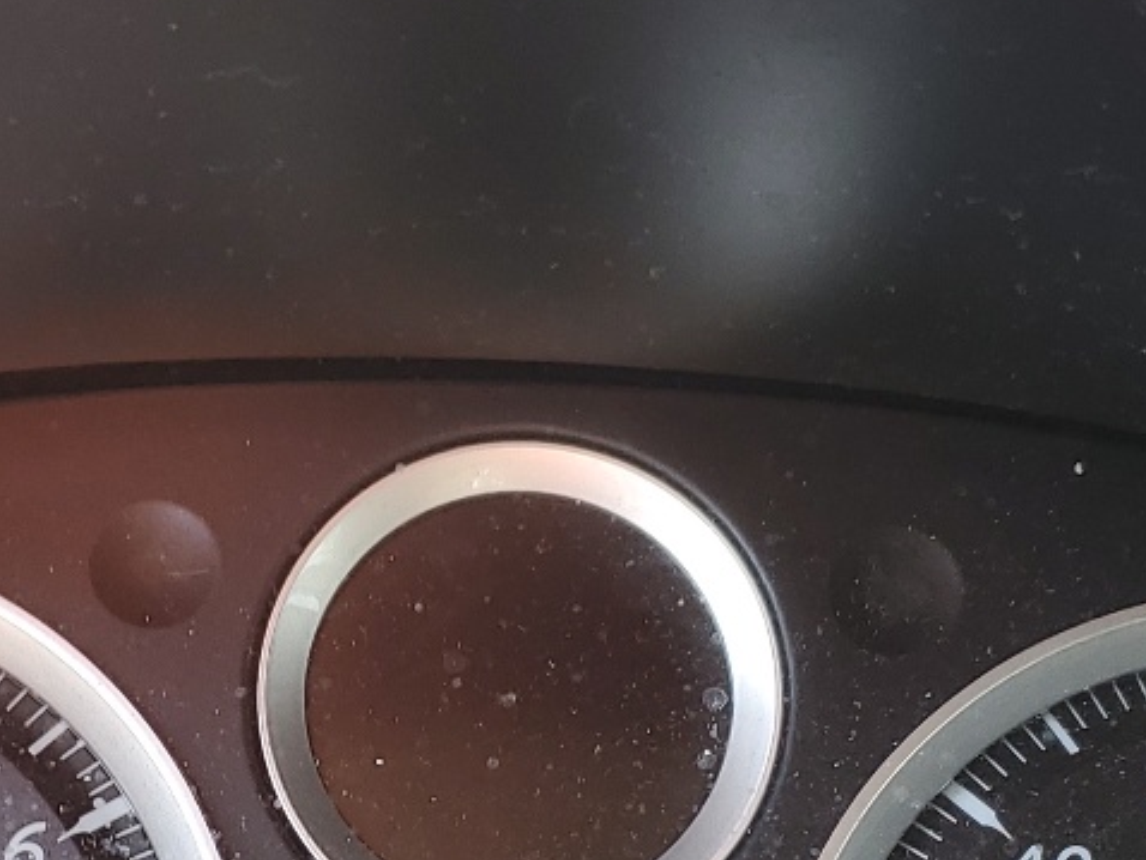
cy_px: 826
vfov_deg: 16.7
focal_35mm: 87
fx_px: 2882
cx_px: 374
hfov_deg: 22.4
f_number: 1.5
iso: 50
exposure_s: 1/147
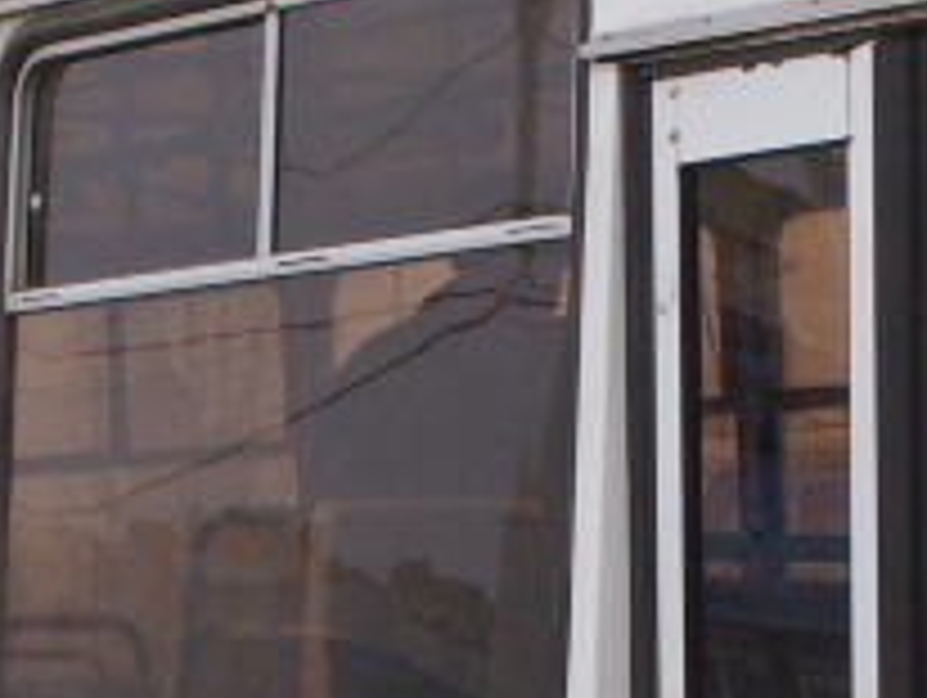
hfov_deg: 7.1
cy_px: 639
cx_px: 639
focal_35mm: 278
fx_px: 7453
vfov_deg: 5.3
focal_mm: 9.3
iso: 50
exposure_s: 1/201
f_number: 5.3
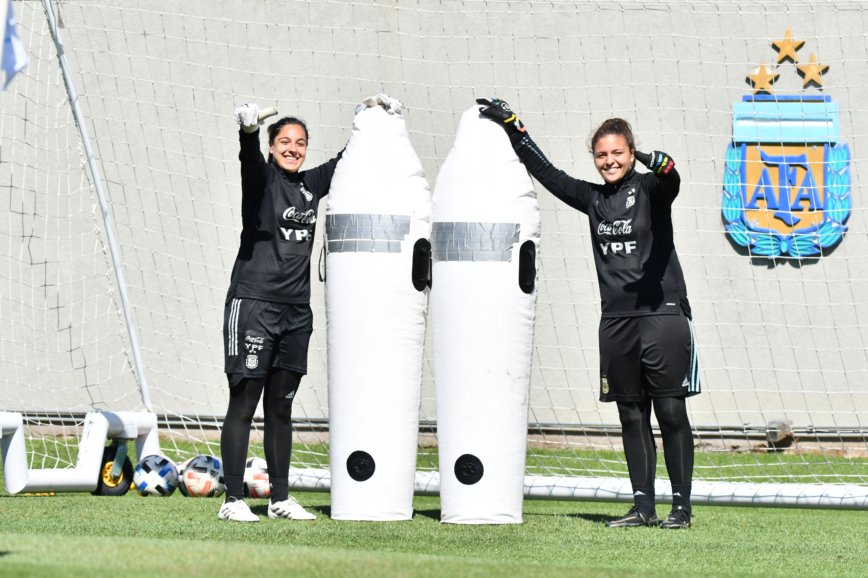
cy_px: 289
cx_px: 434
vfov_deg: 4.6
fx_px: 7233
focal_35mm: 300
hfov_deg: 6.9
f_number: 6.3
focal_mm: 200
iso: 1000
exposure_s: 1/4000
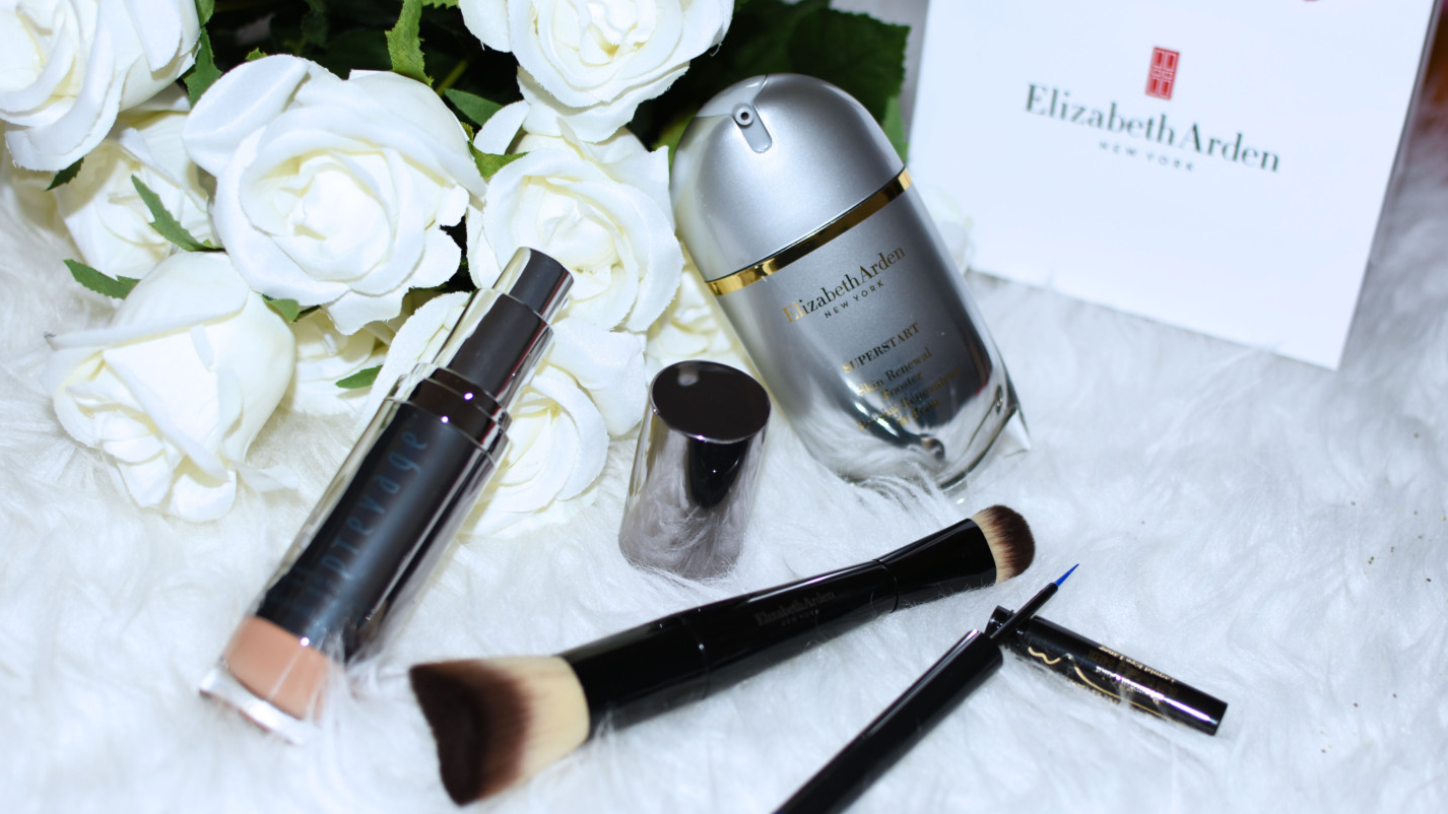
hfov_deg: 37.5
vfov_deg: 21.6
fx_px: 2132
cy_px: 437
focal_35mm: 56
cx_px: 722
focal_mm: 35
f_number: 2.8
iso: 100
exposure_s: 1/60
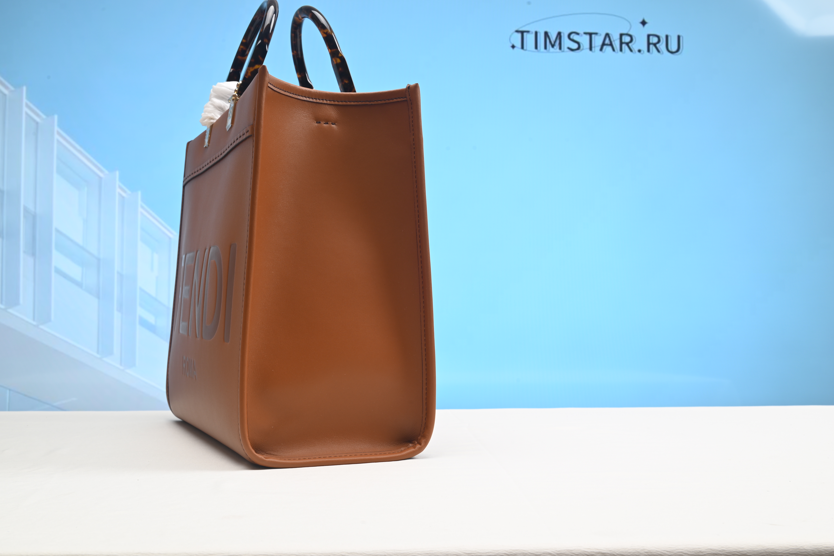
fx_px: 904
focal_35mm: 39
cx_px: 417
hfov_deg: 49.5
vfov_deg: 34.2
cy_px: 278
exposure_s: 1/2
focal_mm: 39
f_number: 16
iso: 100
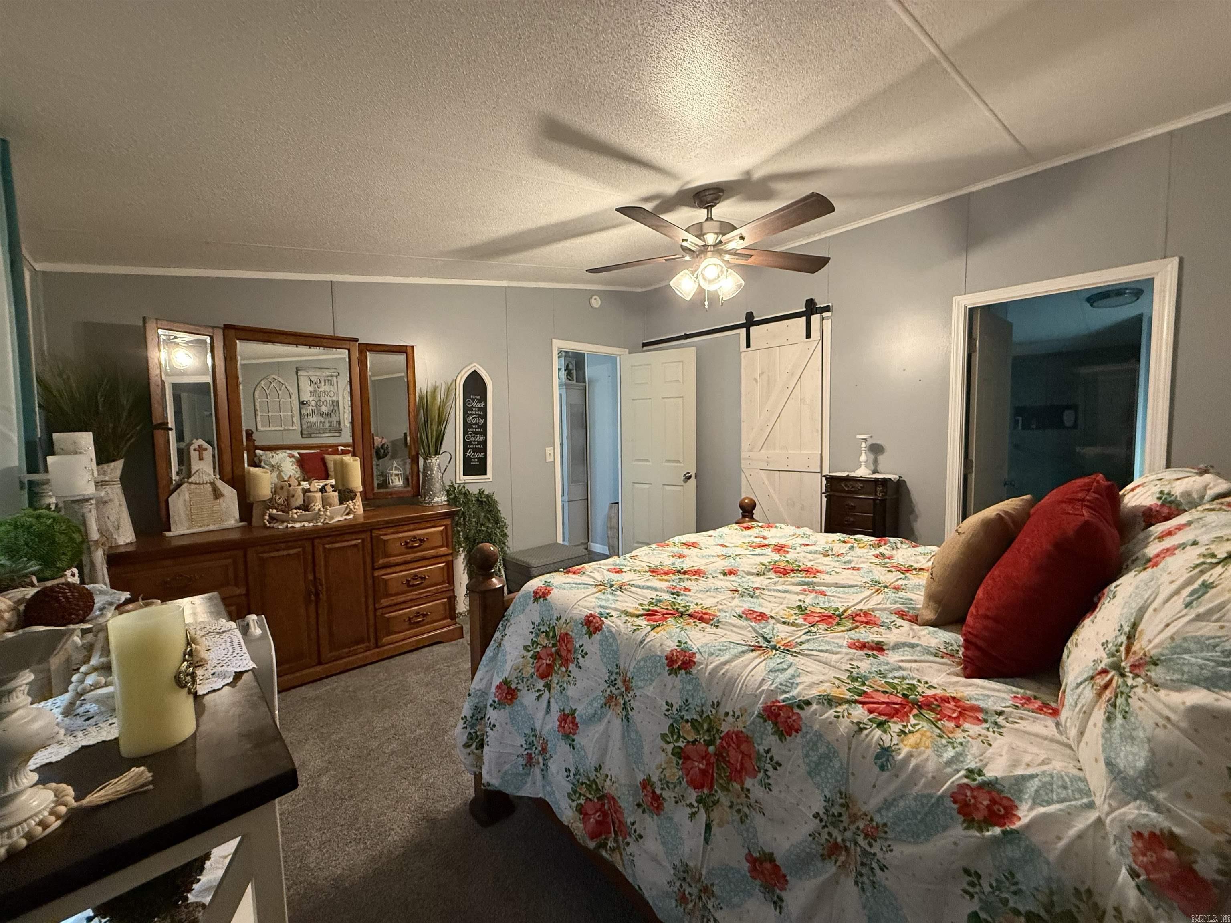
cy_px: 462
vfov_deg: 85.7
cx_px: 616
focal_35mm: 14
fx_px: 498
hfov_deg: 102.1
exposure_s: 1/60
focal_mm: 2.22
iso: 500
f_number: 2.2
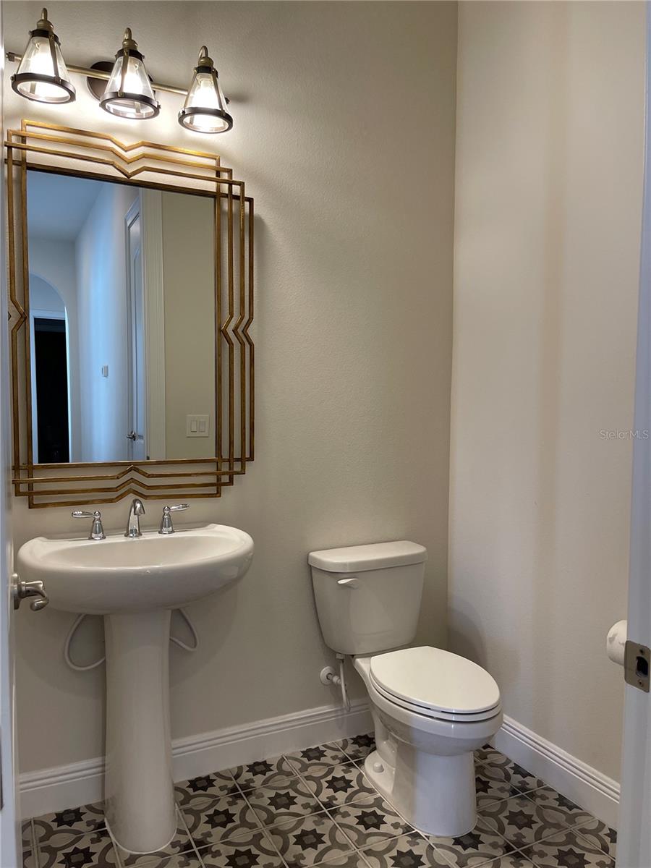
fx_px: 652
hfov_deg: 53.1
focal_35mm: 26
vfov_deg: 67.3
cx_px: 326
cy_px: 434
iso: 125
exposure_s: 1/120
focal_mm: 5.1
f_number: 1.6
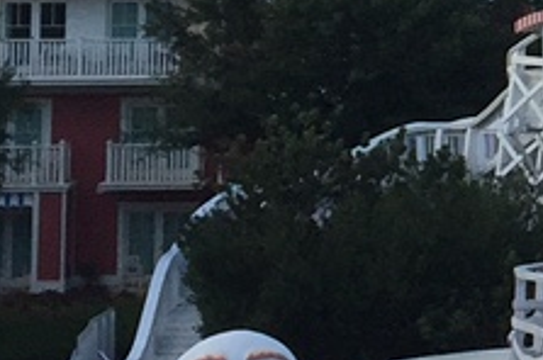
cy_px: -297
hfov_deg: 8.5
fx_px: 3329
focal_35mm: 221
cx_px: 1337
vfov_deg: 6.1
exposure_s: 1/638
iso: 32
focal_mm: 4.15
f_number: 2.2
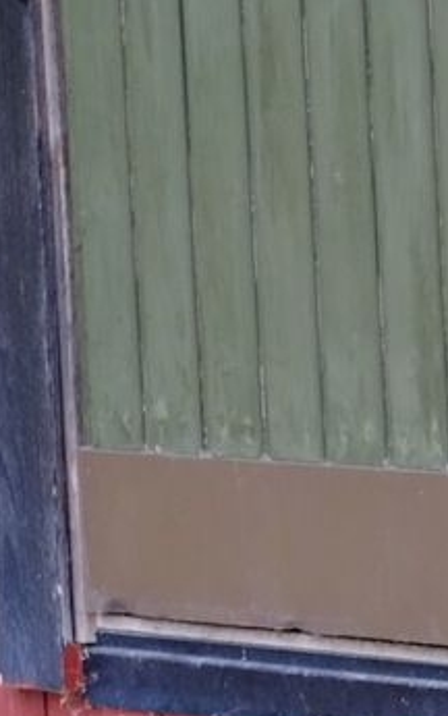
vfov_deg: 5.3
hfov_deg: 3.3
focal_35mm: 392
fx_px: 7648
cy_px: 688
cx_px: 1452
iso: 500
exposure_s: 1/60
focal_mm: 55
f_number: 4
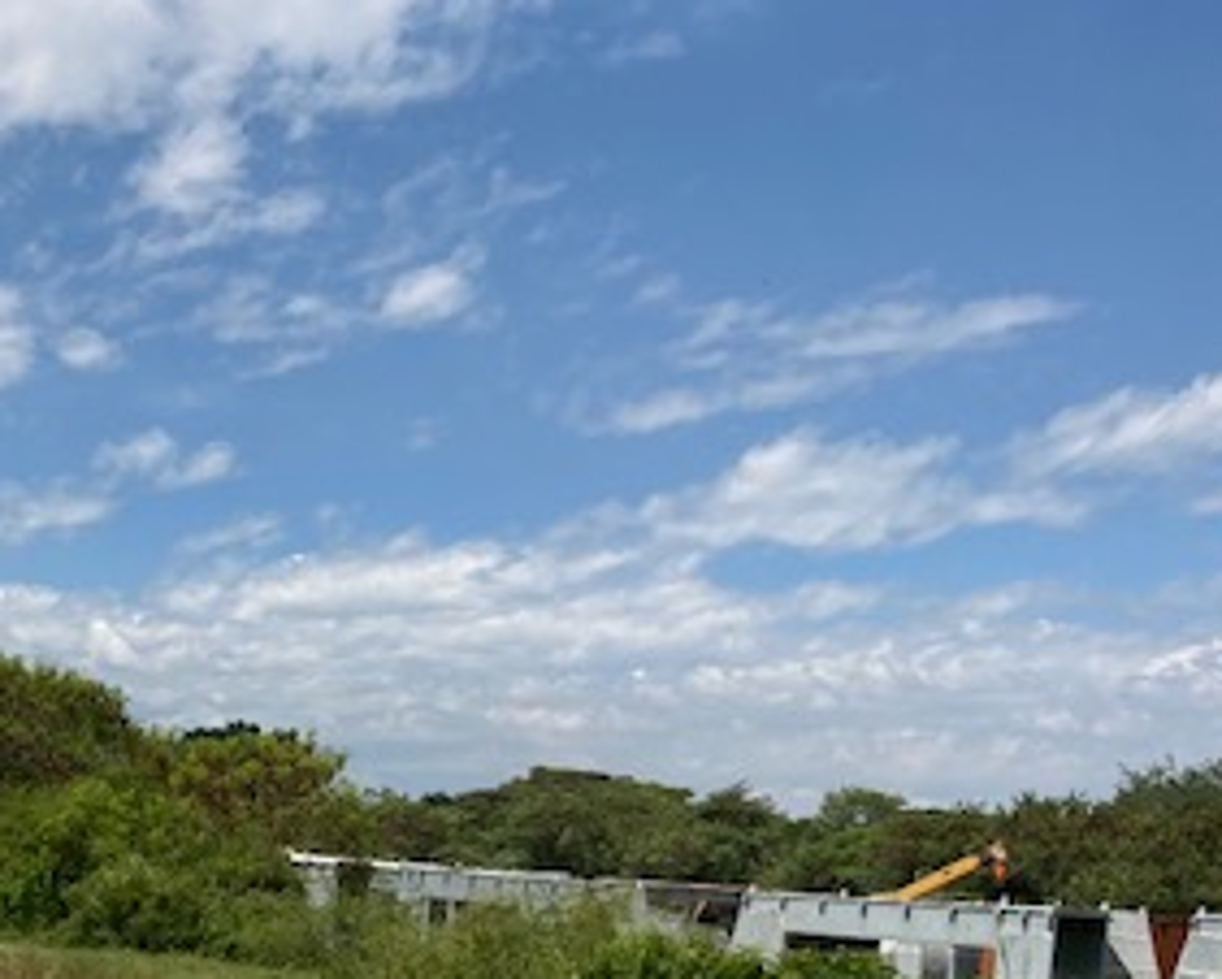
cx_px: 208
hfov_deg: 29.6
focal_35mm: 62
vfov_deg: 23.8
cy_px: 927
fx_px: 2244
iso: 20
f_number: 1.8
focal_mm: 3.99
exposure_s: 1/3205
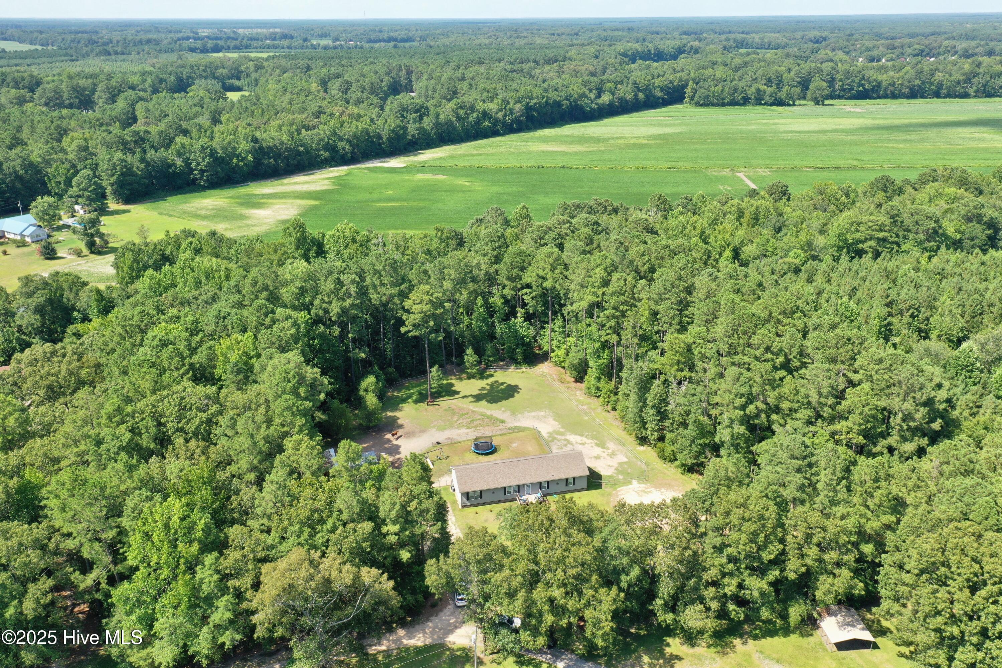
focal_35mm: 28
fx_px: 779
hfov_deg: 65.5
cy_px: 334
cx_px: 501
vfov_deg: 46.4
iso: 100
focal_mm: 10.26
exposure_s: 1/240
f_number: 5
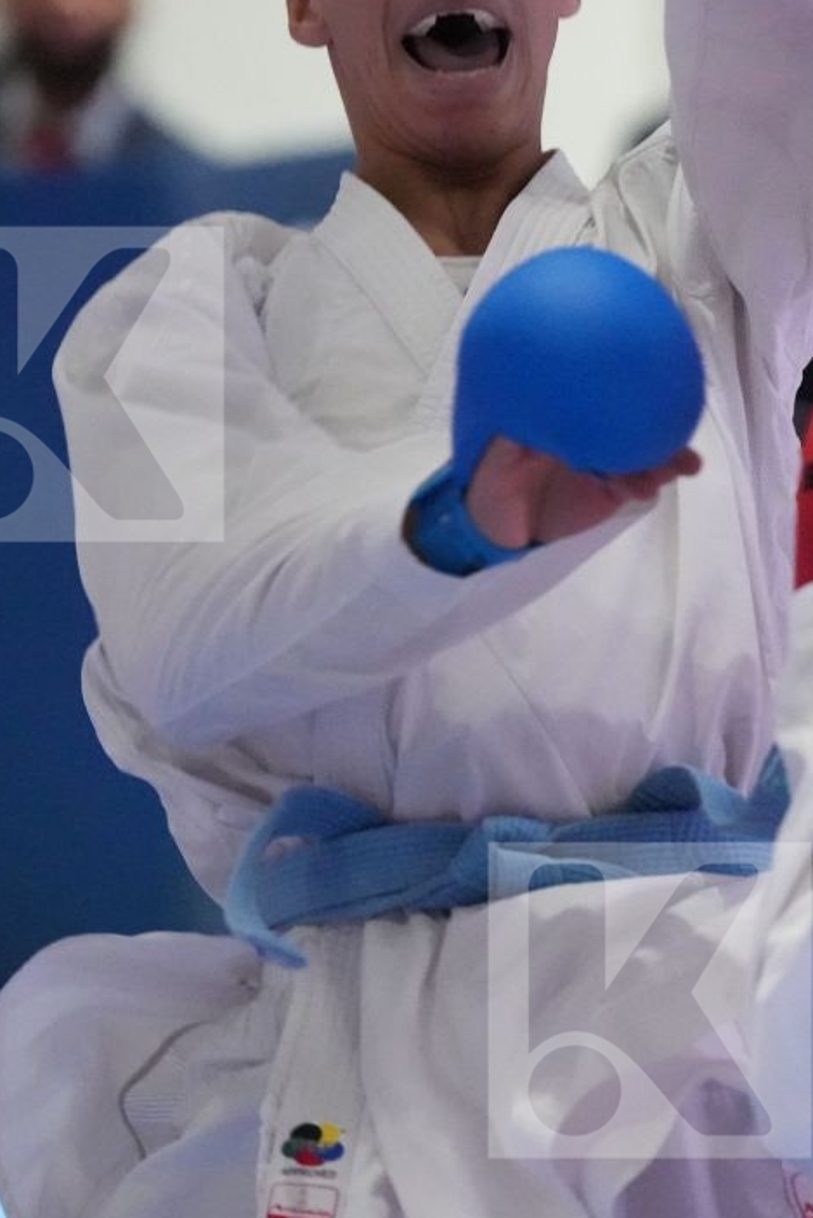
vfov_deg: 5.4
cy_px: 385
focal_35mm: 384
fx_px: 13001
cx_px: 650
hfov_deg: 3.6
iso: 12800
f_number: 2.8
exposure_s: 1/800
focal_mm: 150
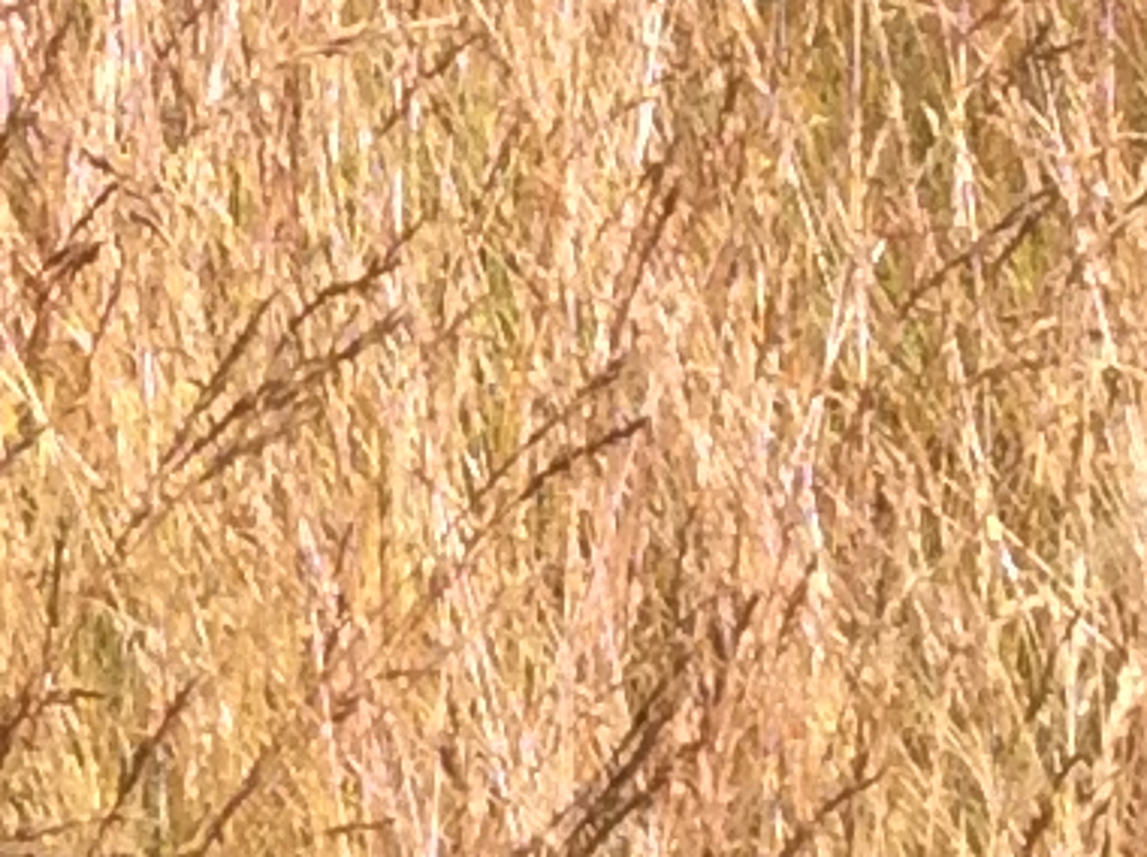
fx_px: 7214
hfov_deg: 9.0
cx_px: -51
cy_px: -1693
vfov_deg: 6.3
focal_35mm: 218
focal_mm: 3.3
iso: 32
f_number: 2.4
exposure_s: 1/1059
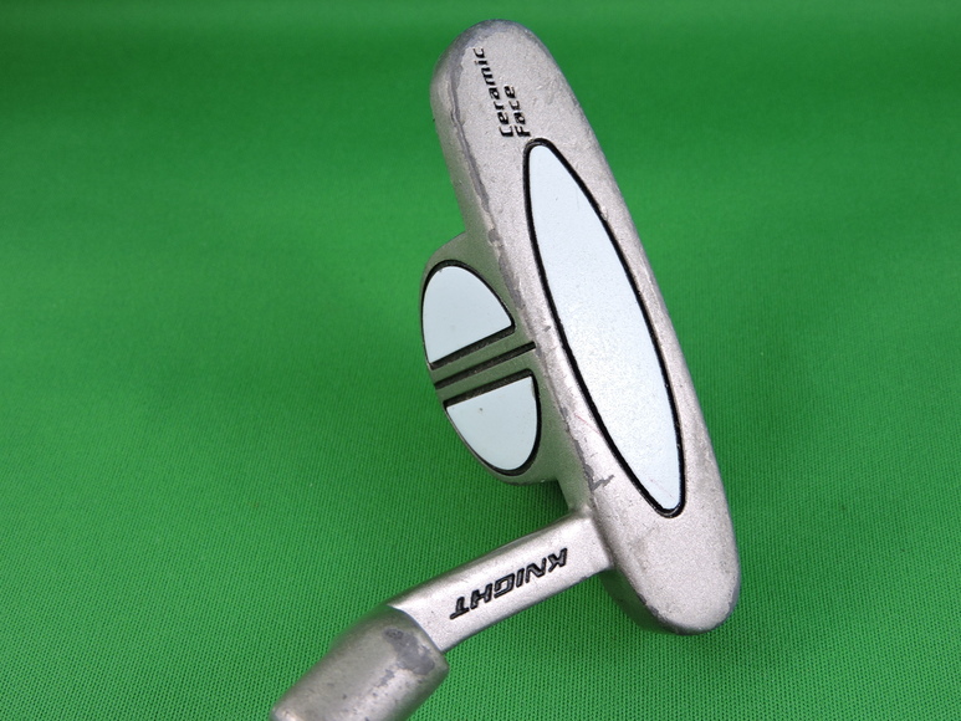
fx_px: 1249
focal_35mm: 45
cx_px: 480
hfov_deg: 42.1
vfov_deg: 32.2
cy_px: 360
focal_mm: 8.1
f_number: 4
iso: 100
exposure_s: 1/30
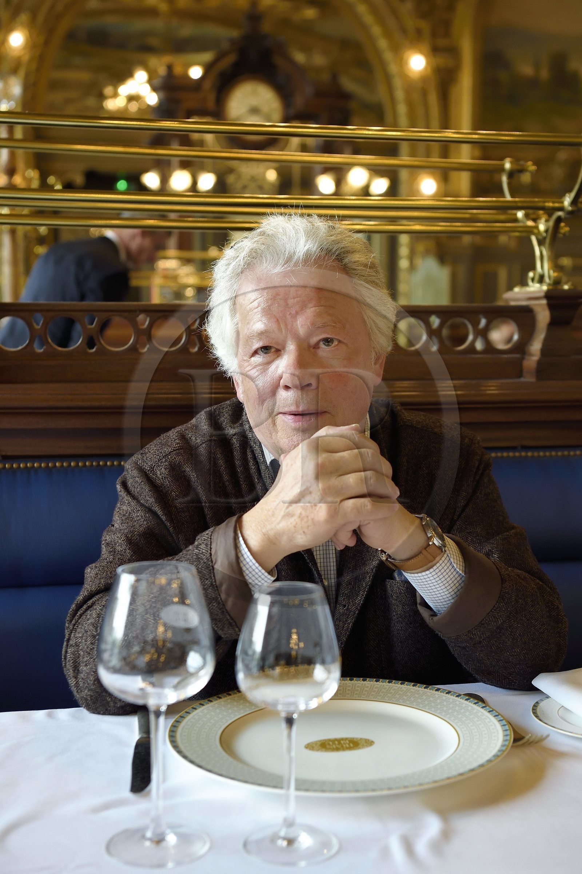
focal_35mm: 46
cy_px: 437
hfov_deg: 29.2
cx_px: 291
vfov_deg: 42.7
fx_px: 1115
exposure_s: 1/200
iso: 1600
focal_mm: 46
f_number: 4
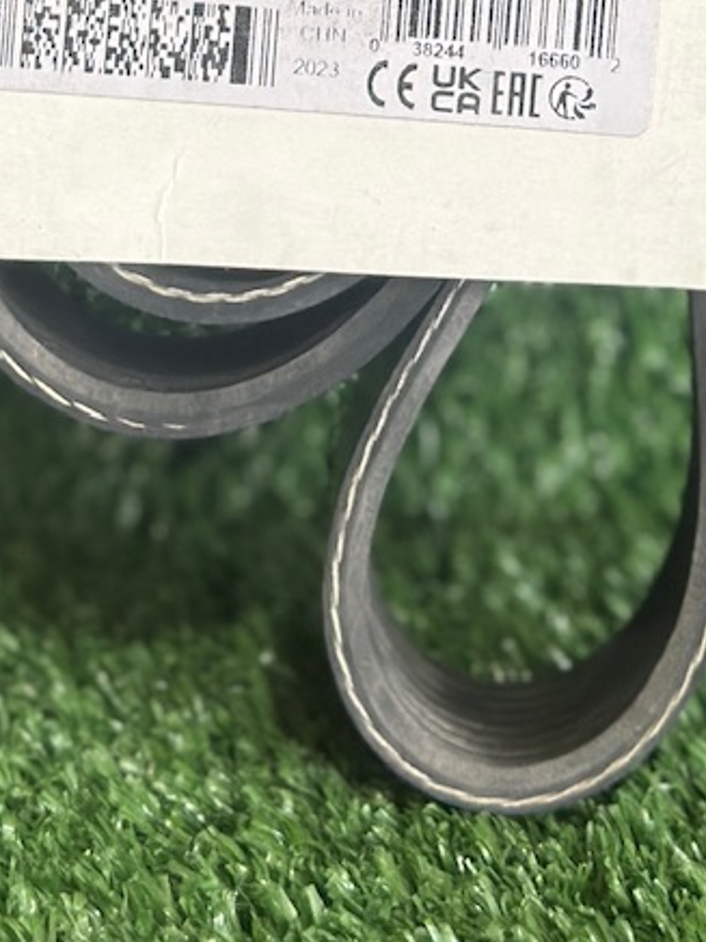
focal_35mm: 141
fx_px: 3834
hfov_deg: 10.5
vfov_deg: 13.3
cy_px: -389
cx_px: 430
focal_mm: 6.86
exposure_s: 1/100
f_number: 1.78
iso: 100
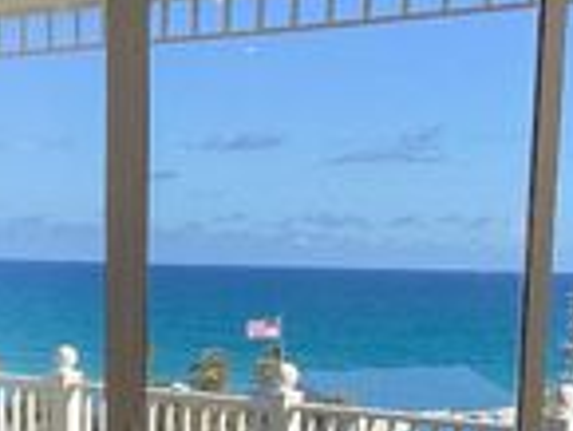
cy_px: 579
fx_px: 1773
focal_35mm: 107
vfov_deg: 13.3
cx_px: 257
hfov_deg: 18.4
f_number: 2.4
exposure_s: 1/291
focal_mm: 3.3
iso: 25
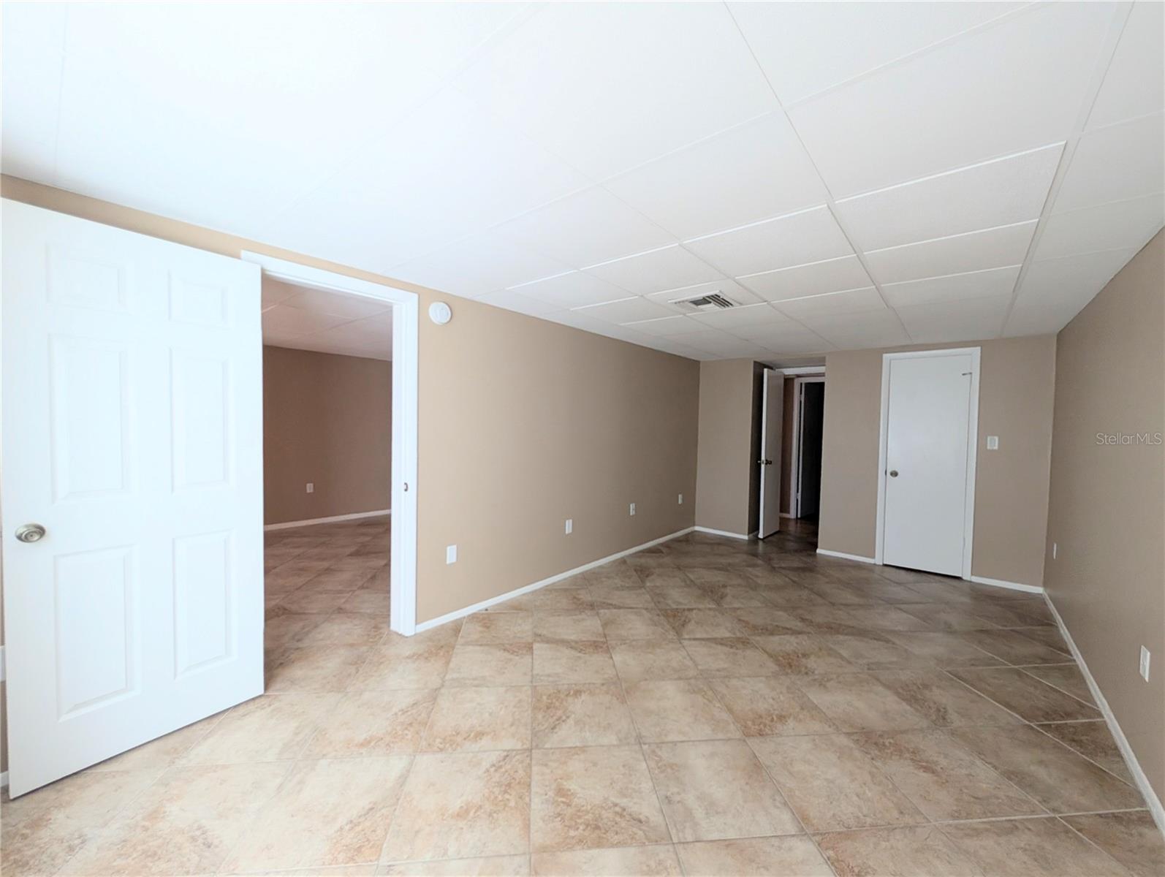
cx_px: 582
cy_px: 438
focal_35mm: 12
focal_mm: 2.02
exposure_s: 1/229
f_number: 1.7
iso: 201
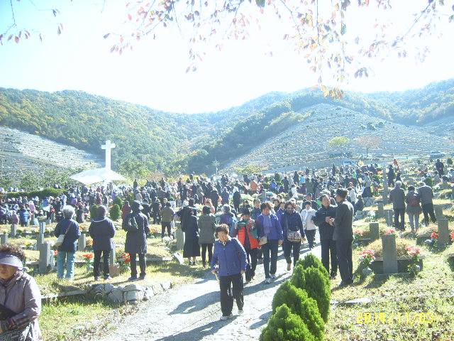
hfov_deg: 52.6
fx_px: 459
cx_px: 227
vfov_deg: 40.7
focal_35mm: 35
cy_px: 170
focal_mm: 5.8
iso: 50
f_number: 2.8
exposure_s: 1/180
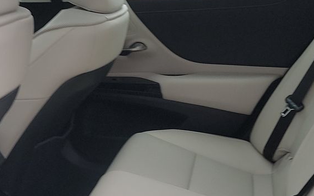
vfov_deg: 17.7
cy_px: 196
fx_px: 616
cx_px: 122
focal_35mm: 72
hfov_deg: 28.5
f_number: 1.8
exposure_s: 1/59
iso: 148
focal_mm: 6.7
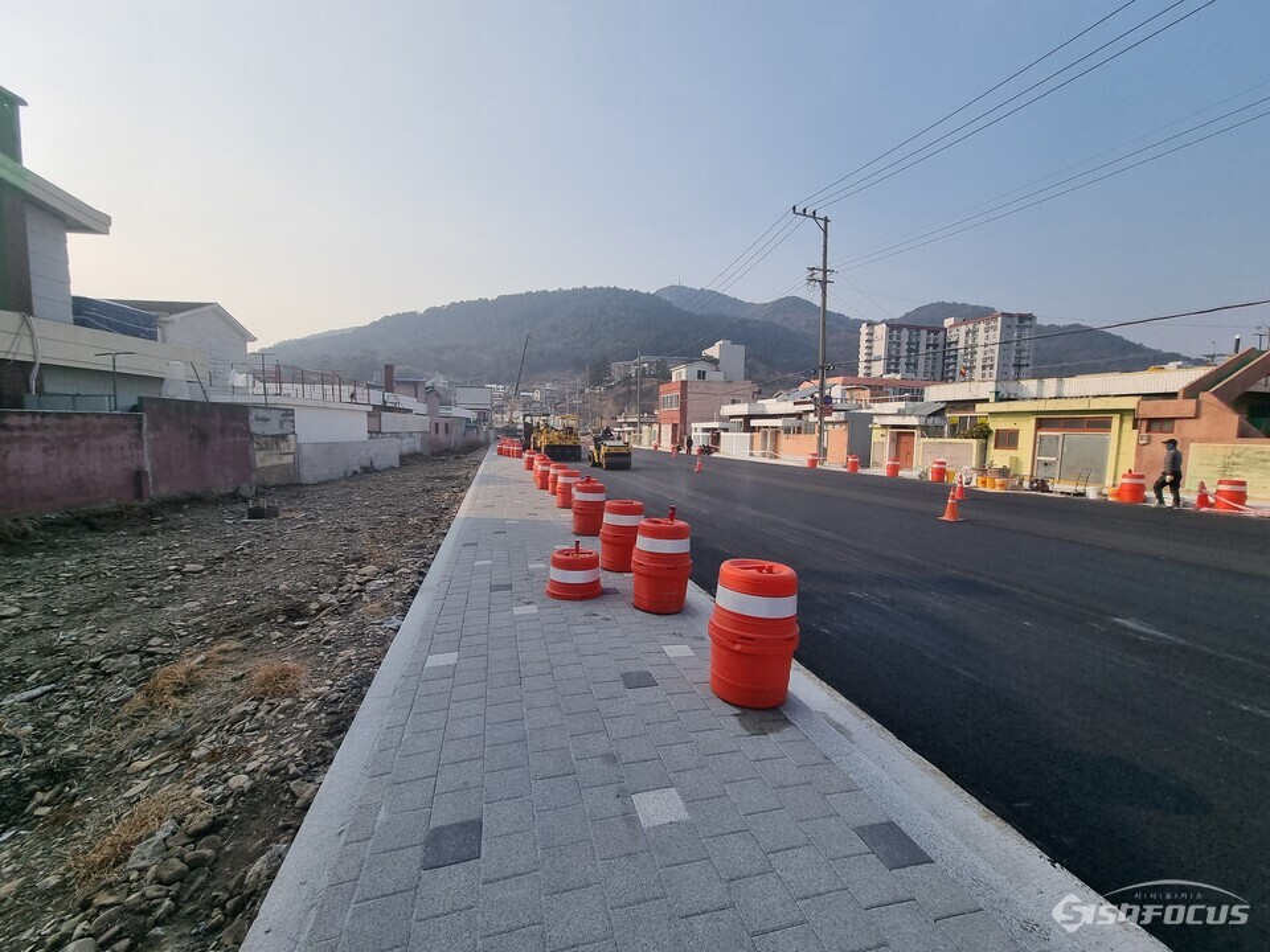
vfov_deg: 89.9
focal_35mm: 13
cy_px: 476
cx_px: 635
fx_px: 477
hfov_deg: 106.2
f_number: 2.2
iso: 50
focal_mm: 2.2
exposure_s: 1/2712
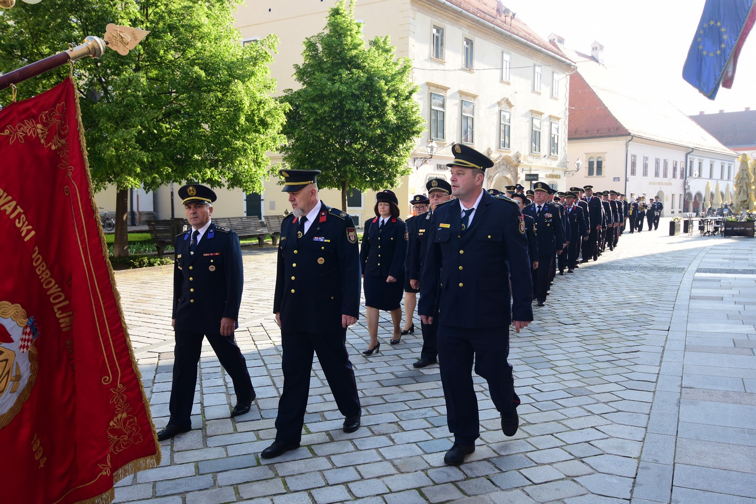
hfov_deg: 61.9
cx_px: 378
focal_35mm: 30
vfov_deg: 43.6
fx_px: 630
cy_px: 252
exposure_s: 1/800
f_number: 3.5
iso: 320
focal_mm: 20
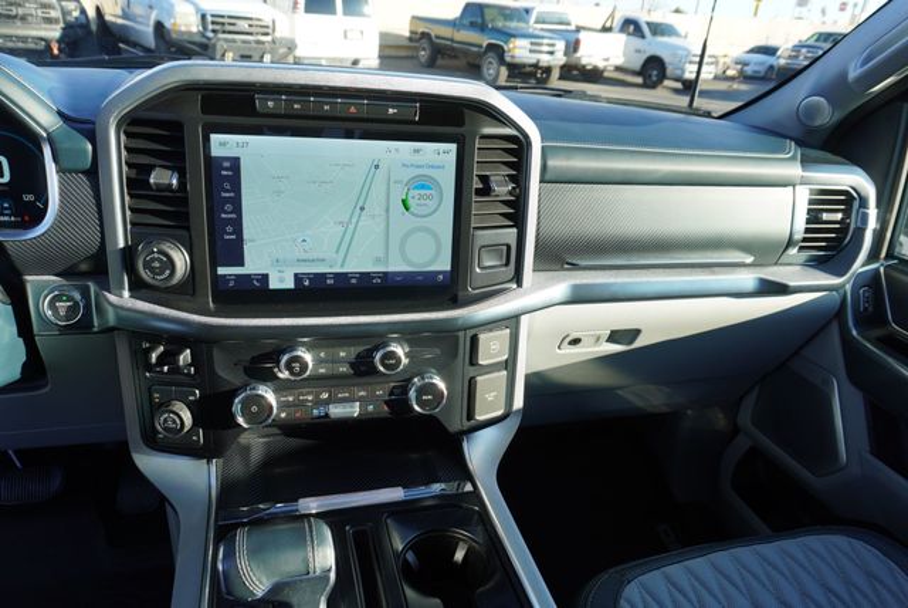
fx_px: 606
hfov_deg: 73.7
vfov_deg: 53.2
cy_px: 304
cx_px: 454
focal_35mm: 24
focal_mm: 16
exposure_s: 1/100
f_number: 5
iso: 100
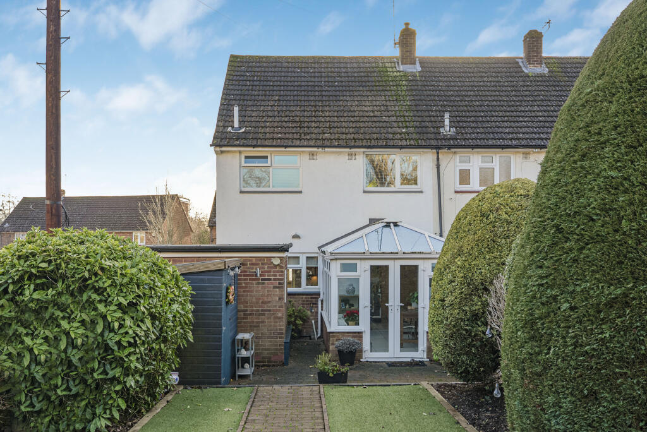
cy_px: 216
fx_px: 629
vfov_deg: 37.9
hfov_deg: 54.4
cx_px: 324
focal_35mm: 35
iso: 250
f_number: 9
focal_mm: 35
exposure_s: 1/80
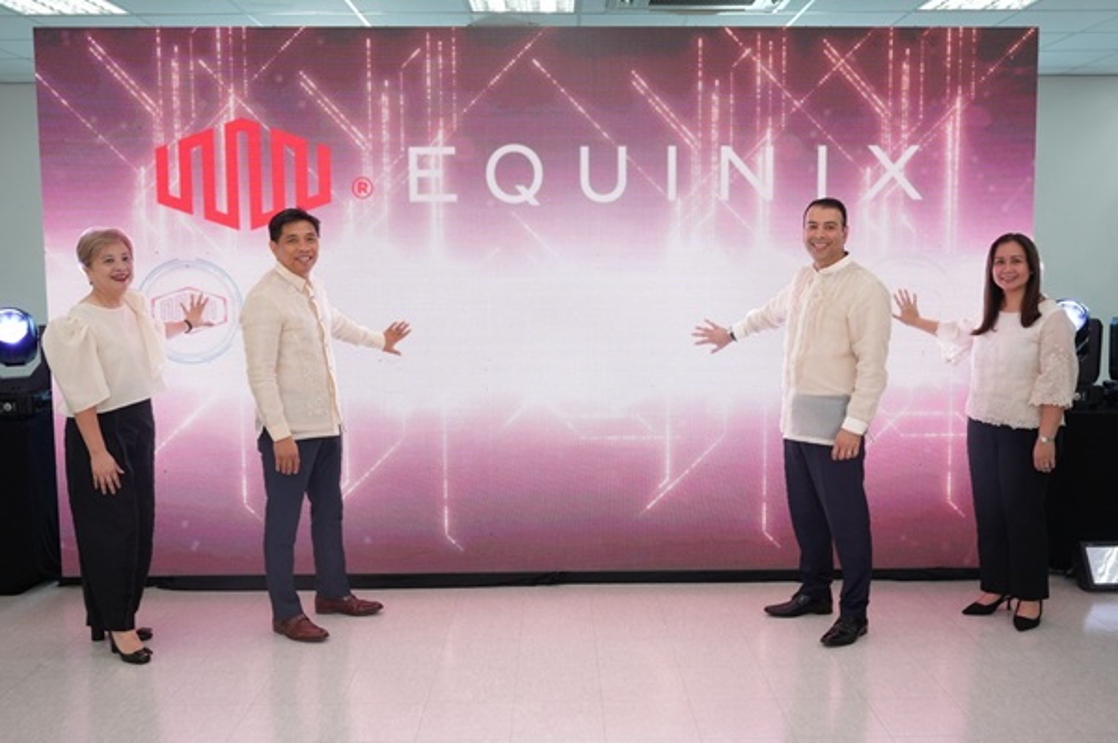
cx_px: 559
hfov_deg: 56.4
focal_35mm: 34
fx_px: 1043
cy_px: 372
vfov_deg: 39.2
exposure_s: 1/60
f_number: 8
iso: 1000
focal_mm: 33.6
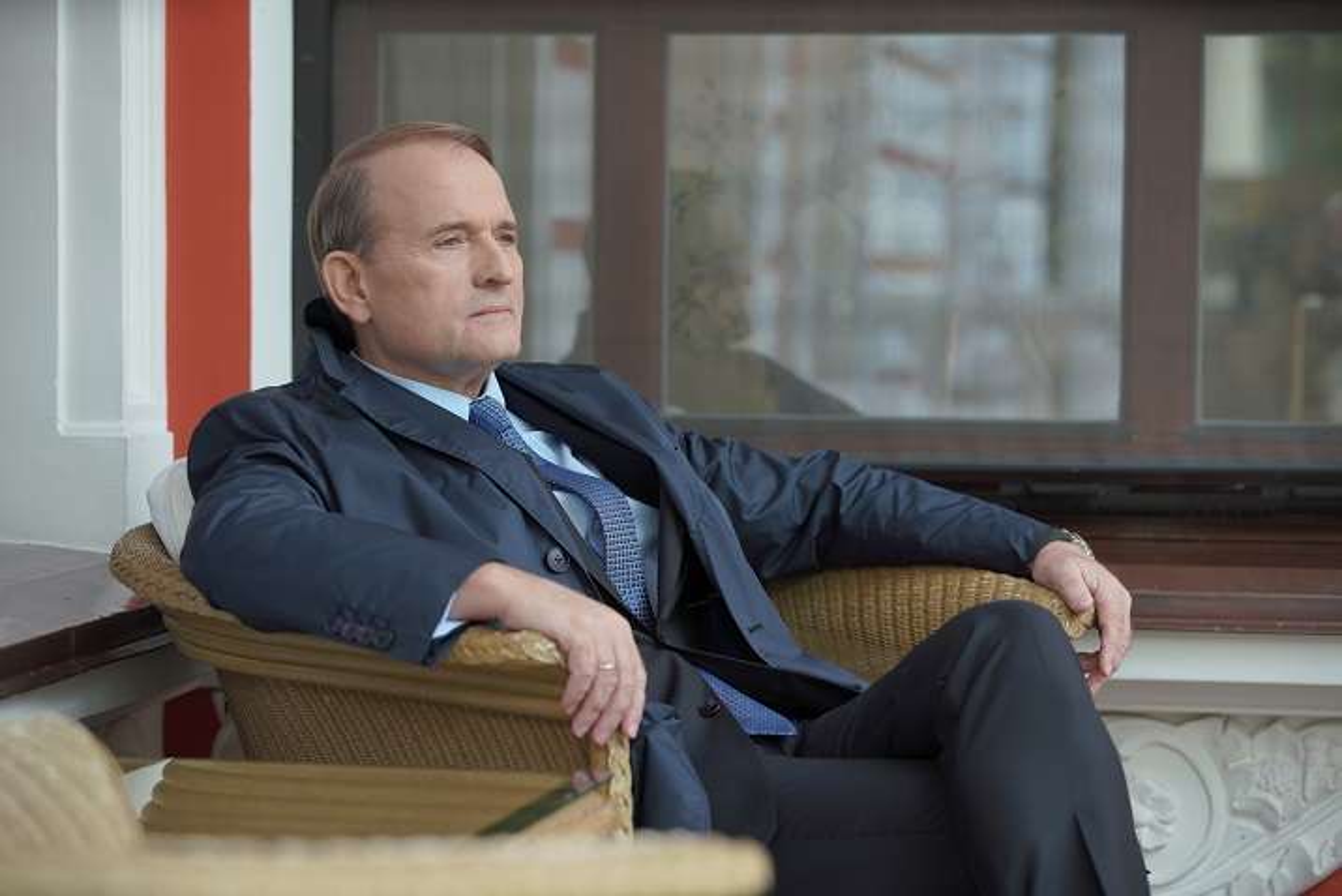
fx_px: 3916
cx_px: 671
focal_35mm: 105
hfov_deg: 19.4
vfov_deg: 13.1
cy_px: 448
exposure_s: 1/160
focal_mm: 105
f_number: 3.5
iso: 160
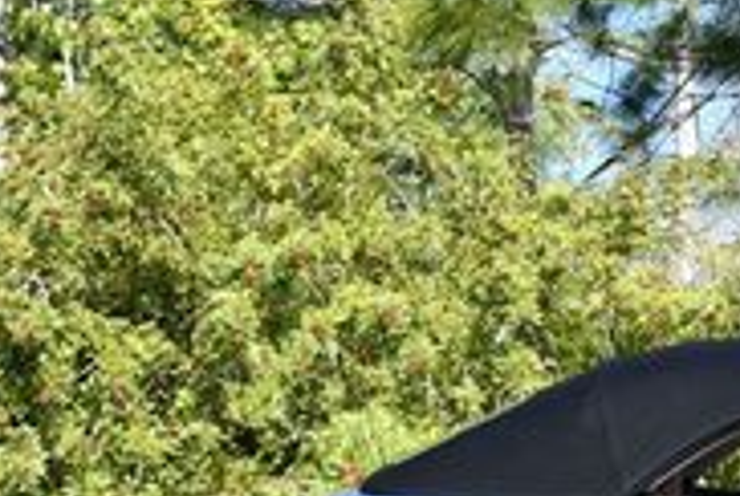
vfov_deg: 6.5
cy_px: 333
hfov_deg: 9.4
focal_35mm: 211
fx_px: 4344
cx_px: 1155
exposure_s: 1/250
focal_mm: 30
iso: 180
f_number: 8
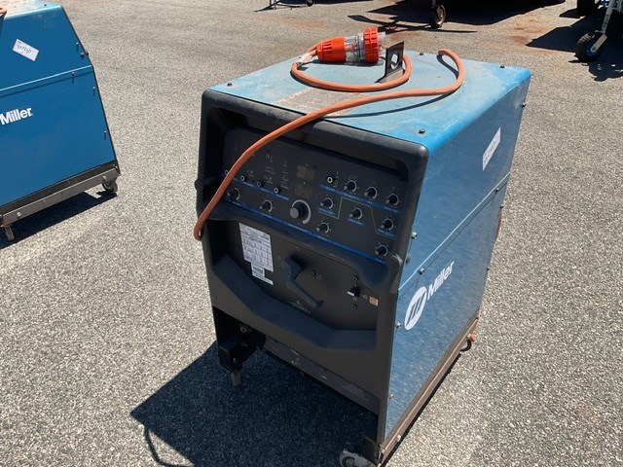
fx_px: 522
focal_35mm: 29
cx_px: 312
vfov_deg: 48.2
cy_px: 234
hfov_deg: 61.7
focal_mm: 3
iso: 16
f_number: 1.8
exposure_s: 1/1311
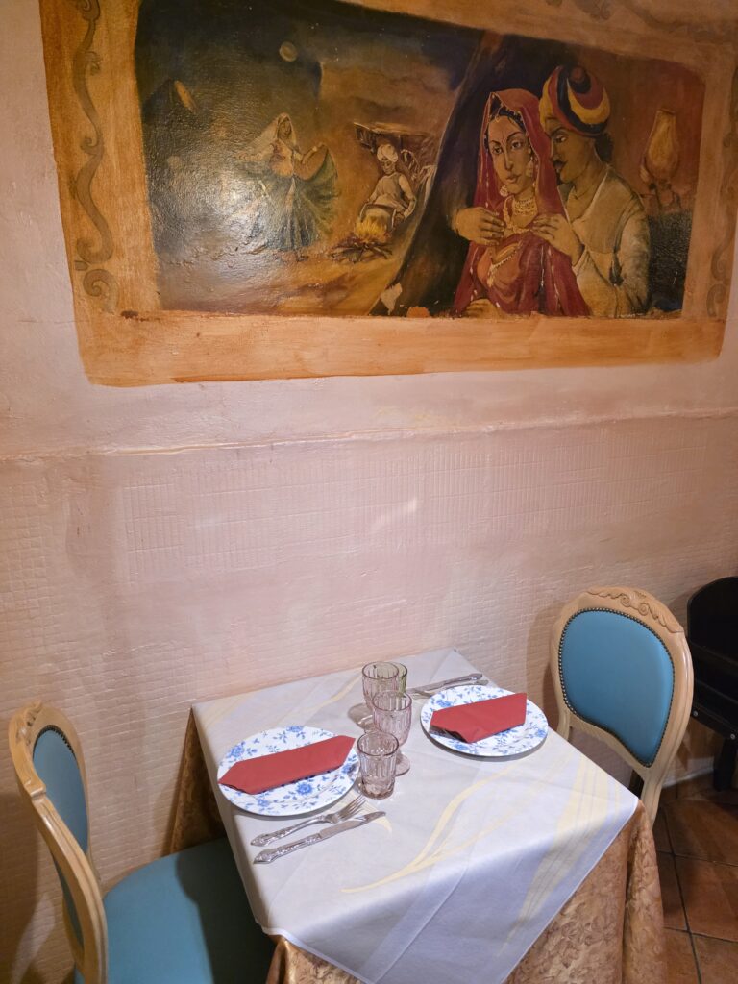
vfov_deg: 73.9
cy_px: 492
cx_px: 369
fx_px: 654
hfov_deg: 58.9
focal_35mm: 23
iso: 1000
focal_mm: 6.3
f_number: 1.7
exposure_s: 1/100
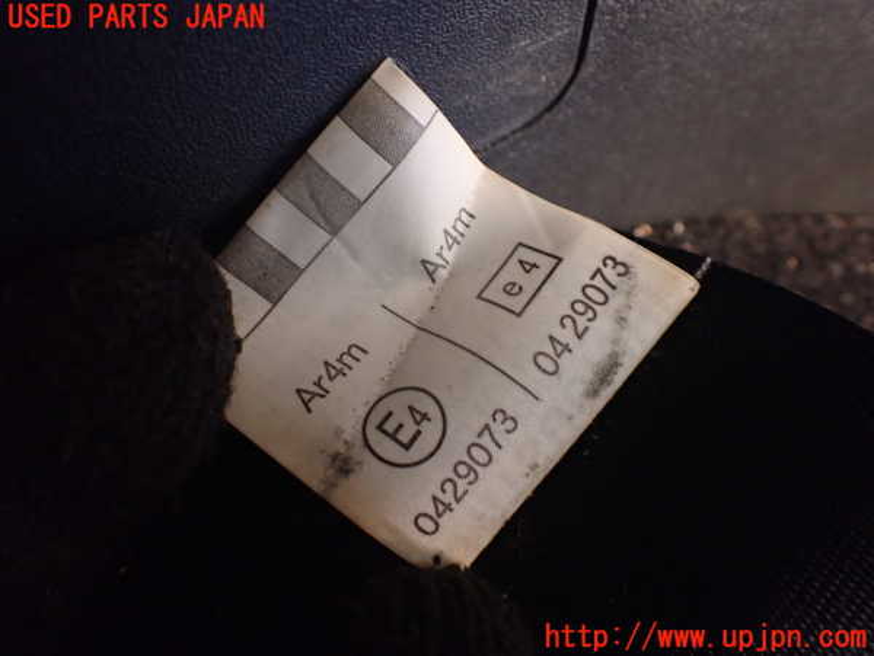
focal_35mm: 30
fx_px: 757
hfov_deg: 60.0
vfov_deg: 46.8
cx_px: 437
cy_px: 328
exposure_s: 1/30
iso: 800
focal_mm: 5.4
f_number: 2.3
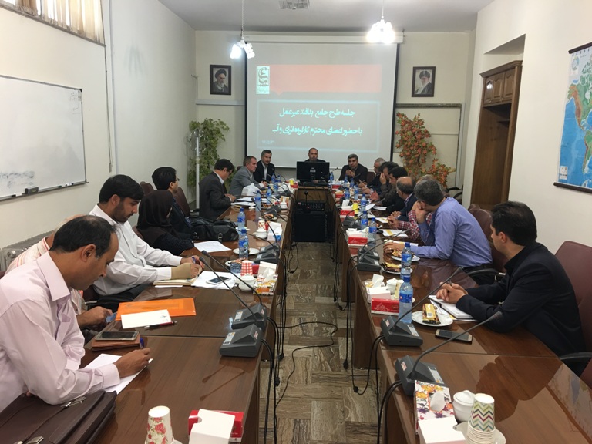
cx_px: 296
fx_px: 496
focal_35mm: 29
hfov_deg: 61.7
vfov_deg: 48.2
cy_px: 222
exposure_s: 1/17
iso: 50
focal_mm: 4.15
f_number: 2.2
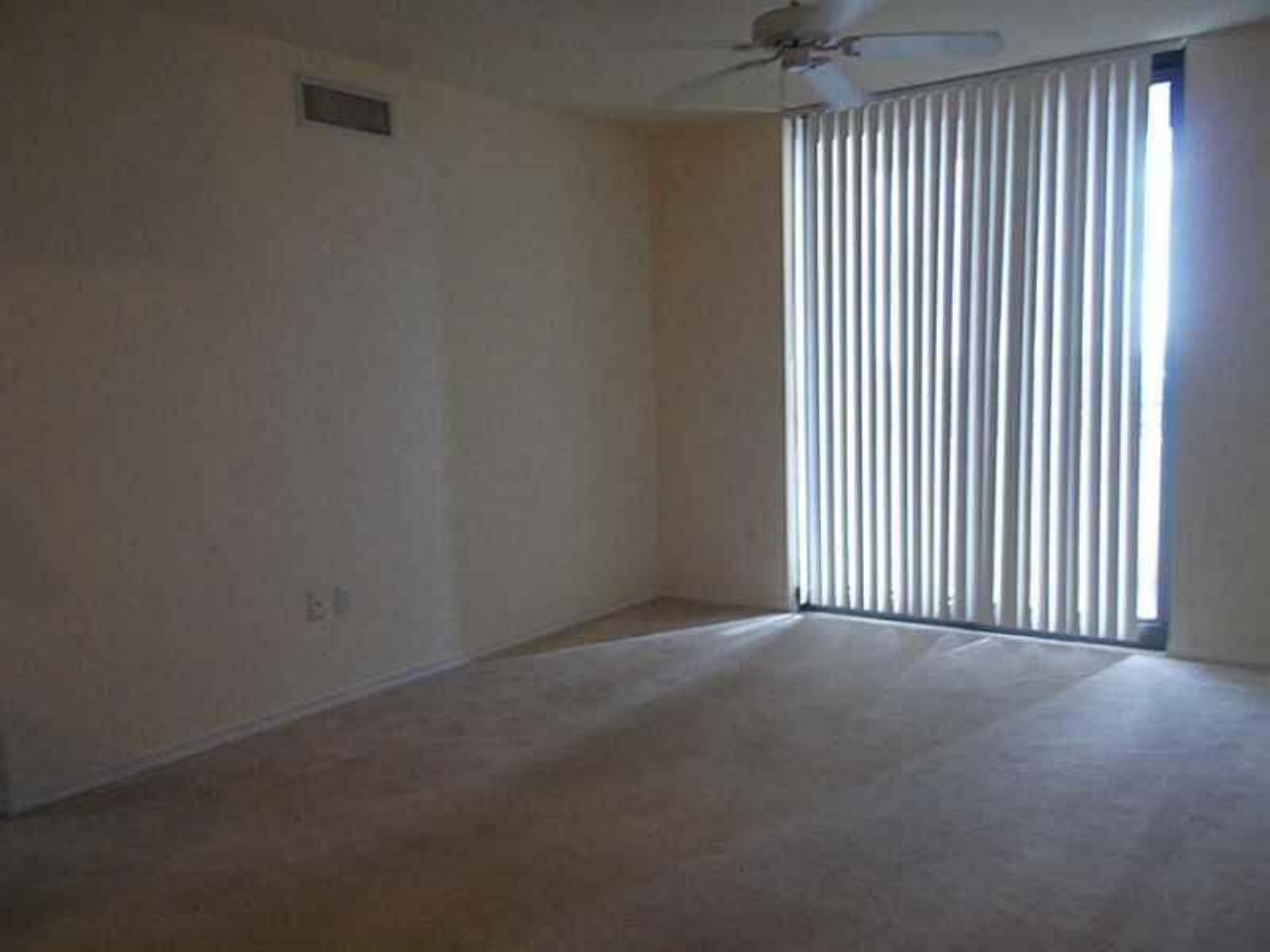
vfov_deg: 48.2
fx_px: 1064
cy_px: 476
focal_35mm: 29
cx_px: 635
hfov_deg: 61.7
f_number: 3.3
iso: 125
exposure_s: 1/30
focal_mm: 4.1
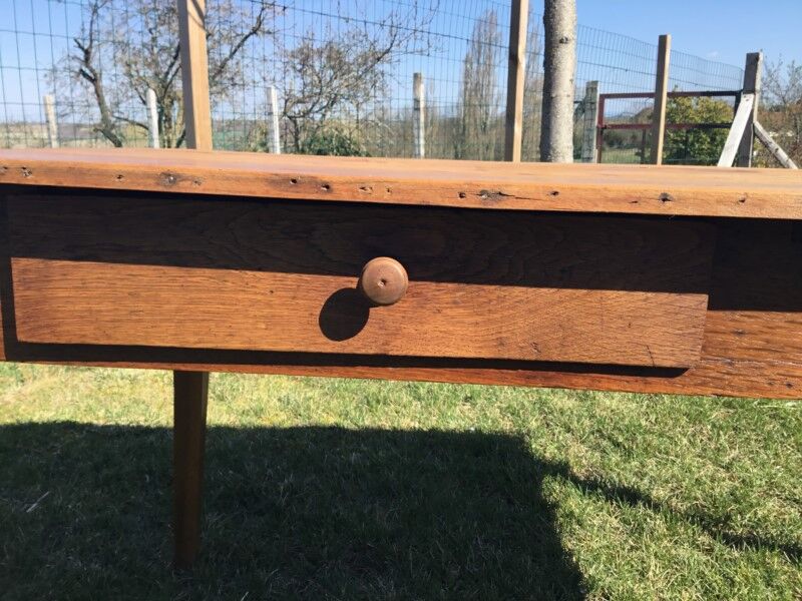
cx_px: 401
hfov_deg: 58.4
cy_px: 300
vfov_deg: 45.4
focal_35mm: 31
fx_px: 718
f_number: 2.4
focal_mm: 3.3
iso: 25
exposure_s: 1/734
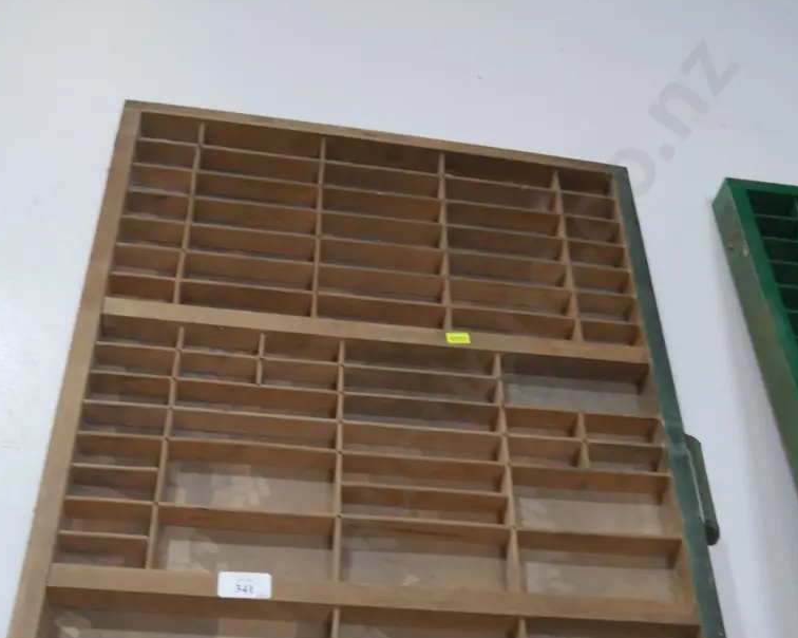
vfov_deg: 32.7
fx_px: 1062
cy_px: 485
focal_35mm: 45
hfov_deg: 41.2
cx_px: 395
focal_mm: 17
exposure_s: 1/60
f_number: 4
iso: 640
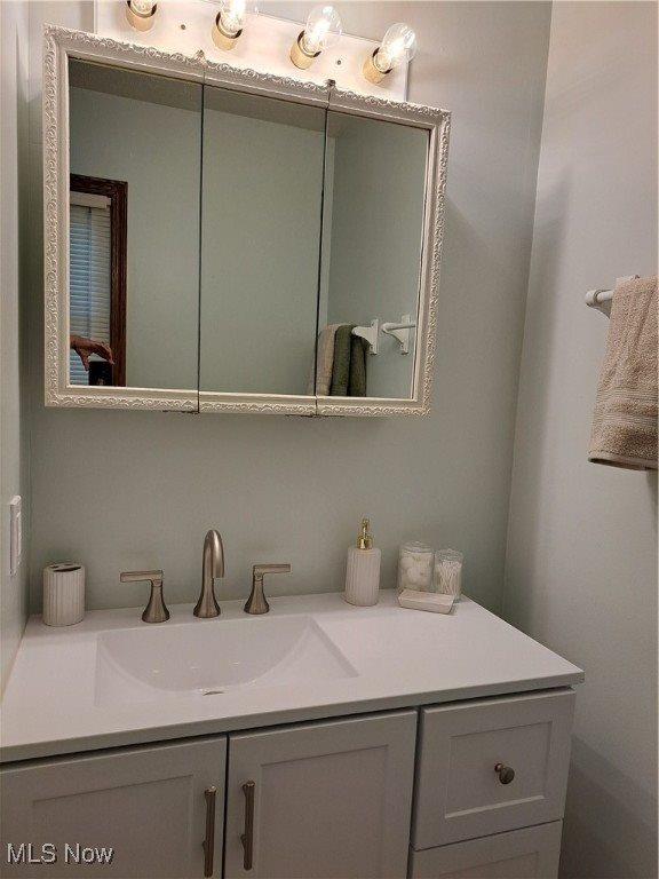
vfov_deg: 71.6
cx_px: 330
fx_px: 609
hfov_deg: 56.8
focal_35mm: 24
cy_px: 440
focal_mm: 5.23
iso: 50
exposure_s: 1/120
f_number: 1.8
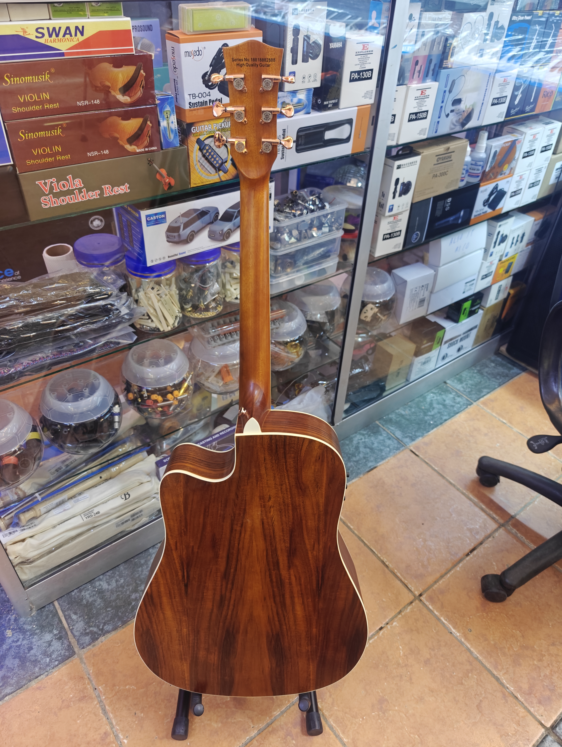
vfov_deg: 71.5
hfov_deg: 56.9
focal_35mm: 24
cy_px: 374
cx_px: 281
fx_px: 519
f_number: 1.7
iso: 1000
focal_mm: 6.06
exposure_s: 1/100
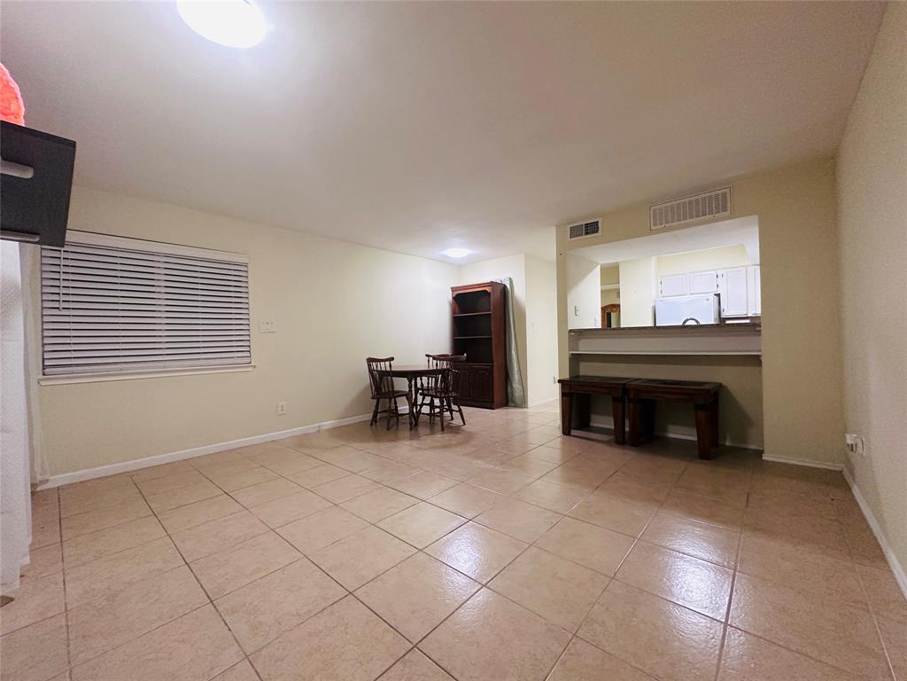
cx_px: 454
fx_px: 367
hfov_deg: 102.1
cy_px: 340
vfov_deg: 85.7
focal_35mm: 14
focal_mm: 2.22
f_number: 2.2
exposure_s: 1/60
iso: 400
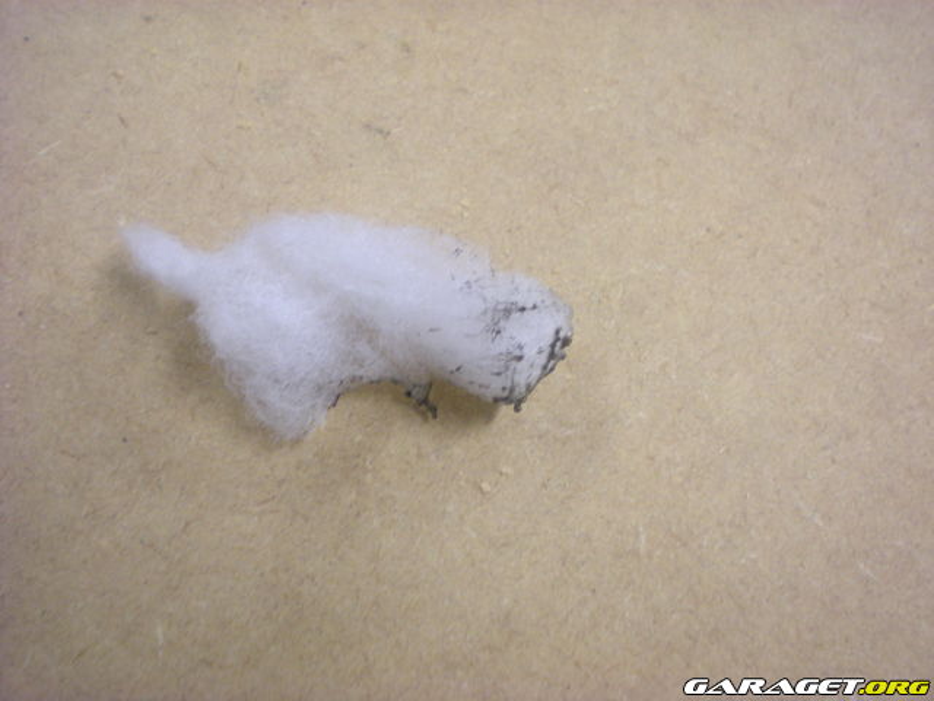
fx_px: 1187
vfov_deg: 32.9
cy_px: 350
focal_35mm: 44
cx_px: 467
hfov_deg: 42.9
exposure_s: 1/26.4
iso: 200
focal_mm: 7.4
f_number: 3.5
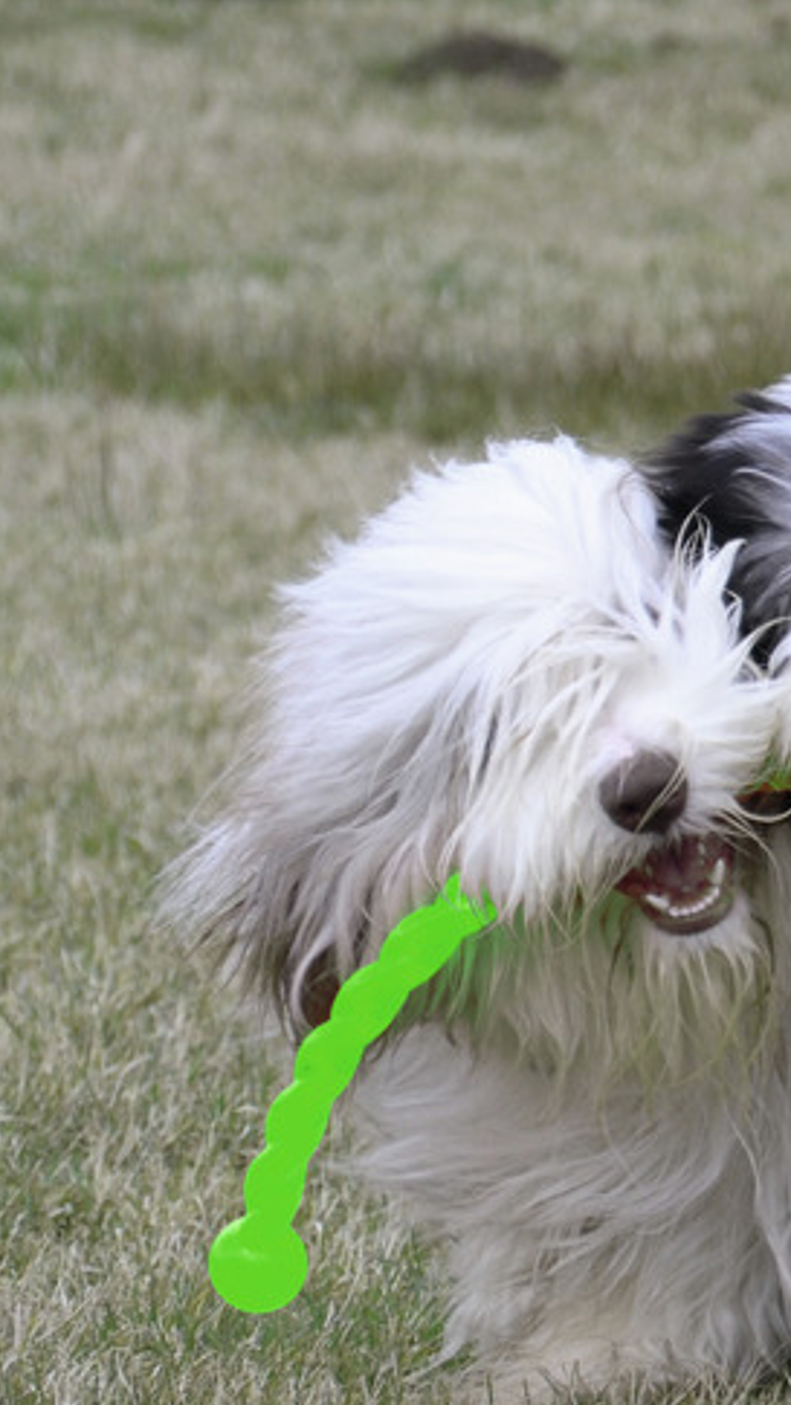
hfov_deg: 3.0
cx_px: 1144
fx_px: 15131
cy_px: 604
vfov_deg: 5.3
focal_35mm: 406
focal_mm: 98
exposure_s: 1/500
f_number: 5.6
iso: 400
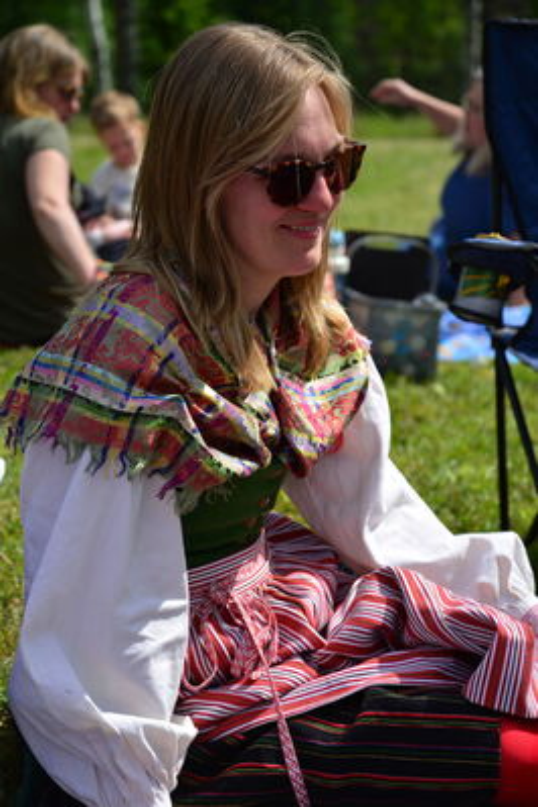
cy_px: 404
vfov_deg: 23.9
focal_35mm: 85
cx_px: 269
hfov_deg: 16.1
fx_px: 1905
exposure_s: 1/500
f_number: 5.6
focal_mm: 85
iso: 100
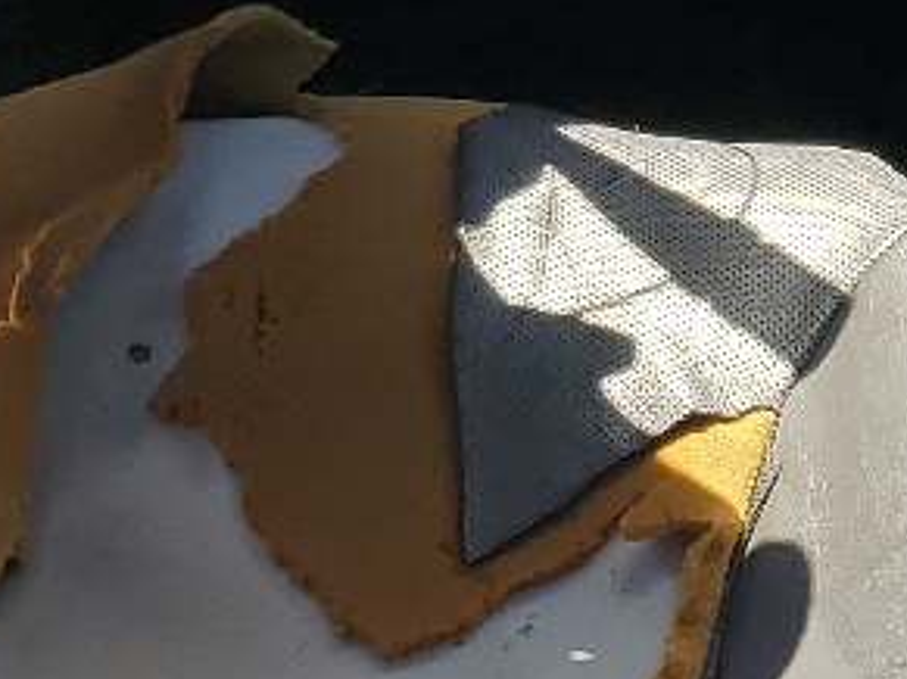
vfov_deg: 10.3
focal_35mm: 143
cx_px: 1306
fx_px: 3745
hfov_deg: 13.1
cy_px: 19
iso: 50
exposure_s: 1/1000
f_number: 1.5
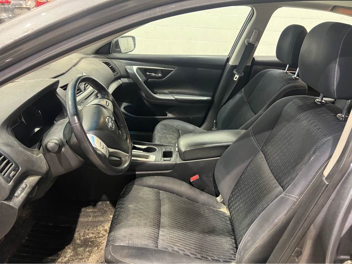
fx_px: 264
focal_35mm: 26
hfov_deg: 67.3
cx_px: 176
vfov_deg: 53.1
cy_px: 132
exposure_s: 1/40
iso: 500
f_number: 1.5
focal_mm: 5.7
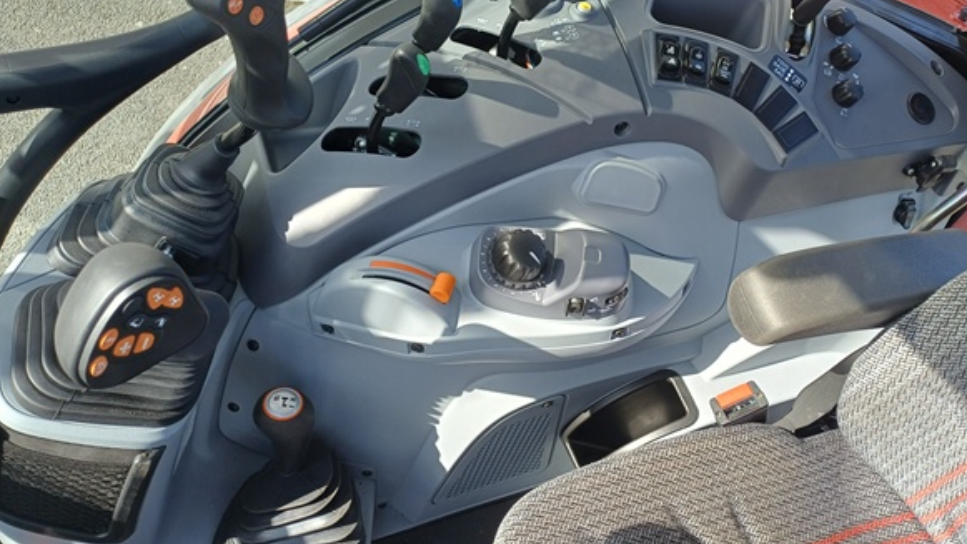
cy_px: 188
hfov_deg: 64.2
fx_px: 769
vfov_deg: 38.6
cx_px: 526
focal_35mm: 30
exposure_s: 1/244
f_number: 1.8
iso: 50
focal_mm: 4.65
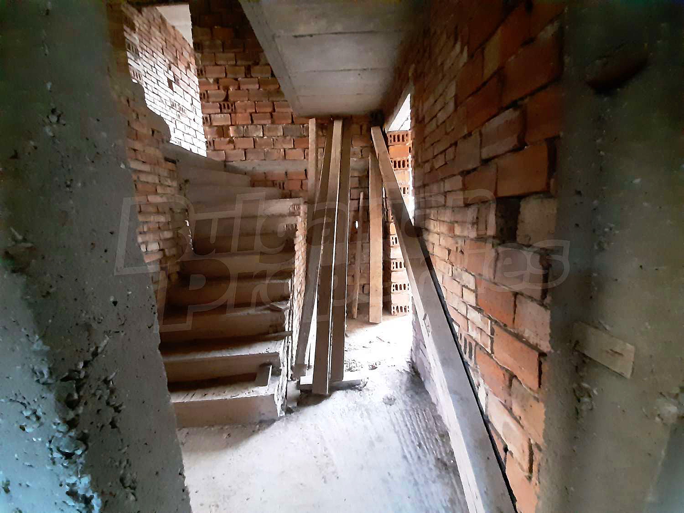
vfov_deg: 89.9
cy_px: 256
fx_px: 257
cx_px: 342
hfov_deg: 106.2
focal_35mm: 13
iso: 1000
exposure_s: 1/10
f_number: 2.2
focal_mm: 1.42
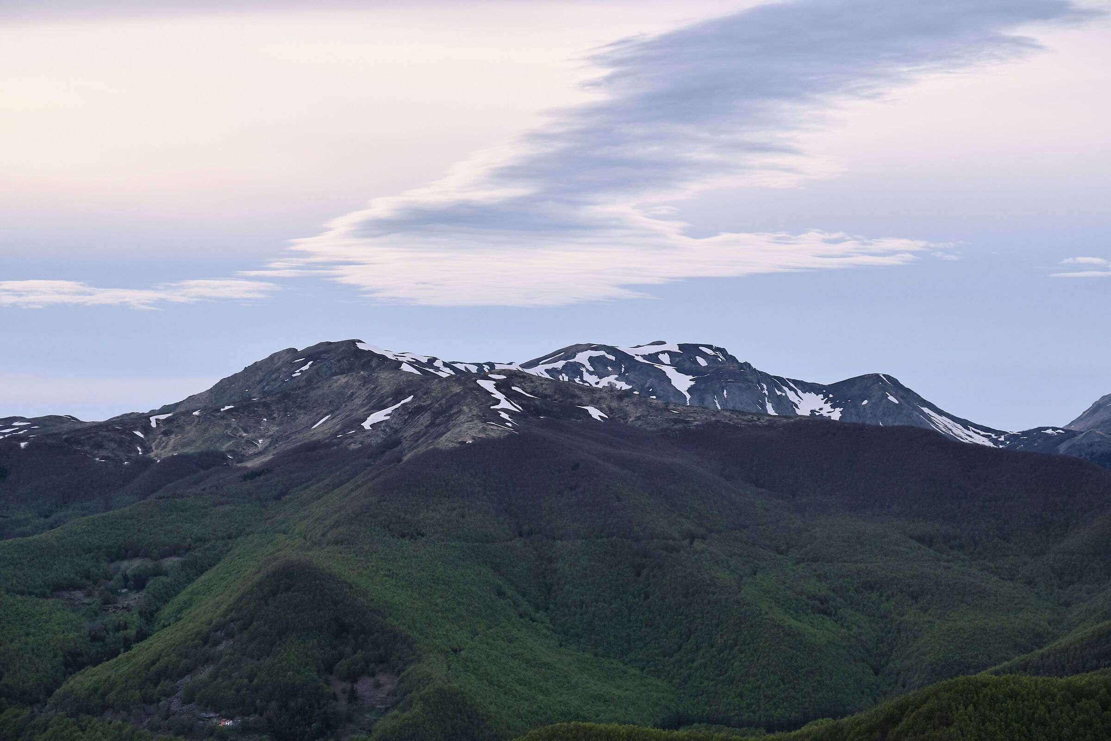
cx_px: 556
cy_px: 370
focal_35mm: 83
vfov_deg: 16.5
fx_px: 2561
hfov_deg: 24.5
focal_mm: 55
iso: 800
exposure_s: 1/640
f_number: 7.1
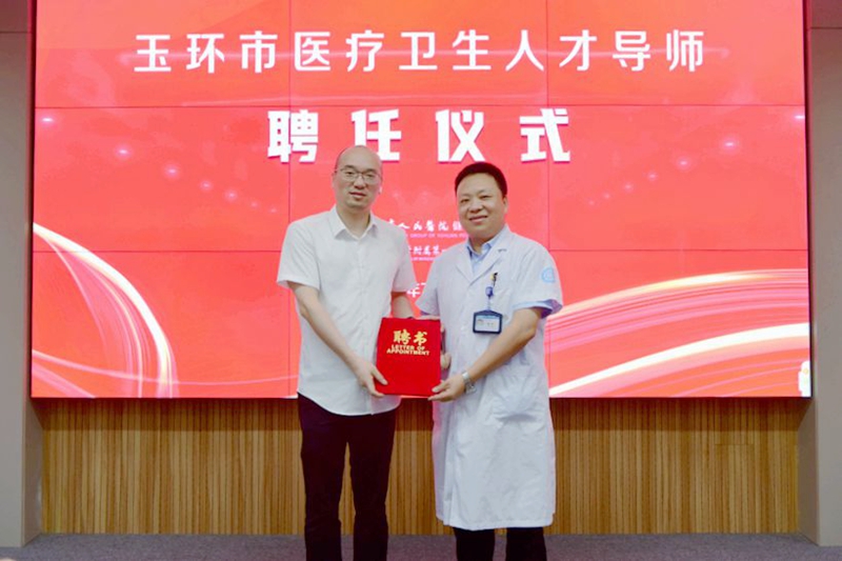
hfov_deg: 60.3
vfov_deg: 42.3
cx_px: 421
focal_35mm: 31
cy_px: 280
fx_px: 725
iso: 800
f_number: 4.5
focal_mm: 31
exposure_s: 1/80
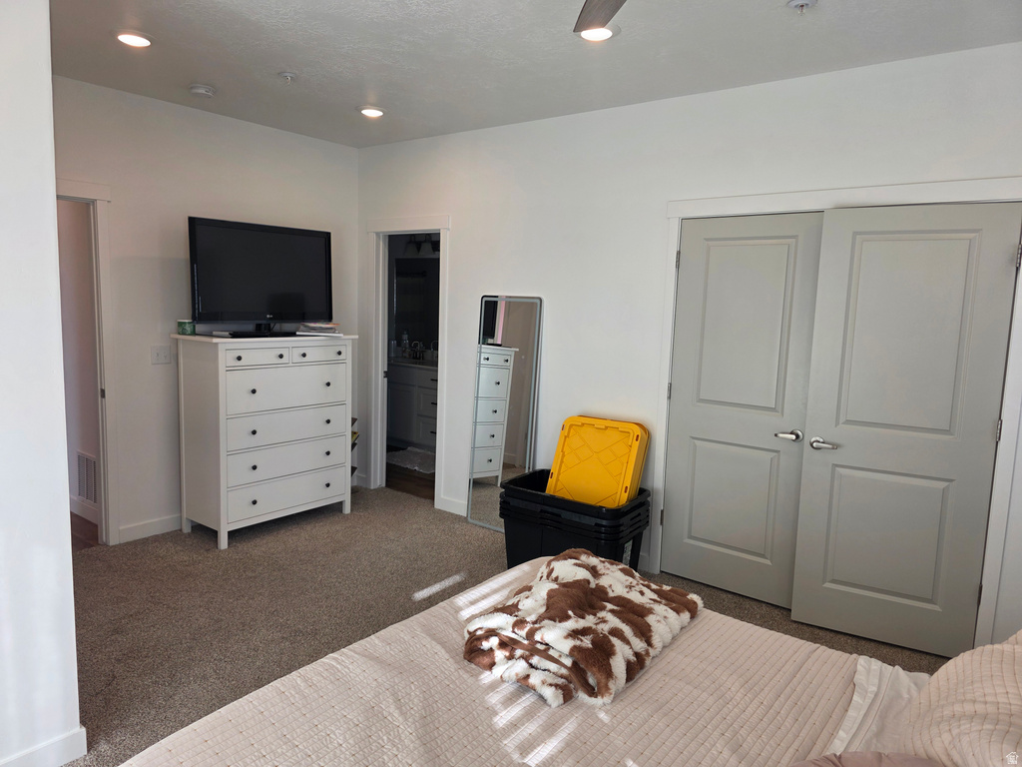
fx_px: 679
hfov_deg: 73.9
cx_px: 511
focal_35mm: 23
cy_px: 384
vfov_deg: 58.9
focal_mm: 6.3
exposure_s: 1/120
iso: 40
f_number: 1.7
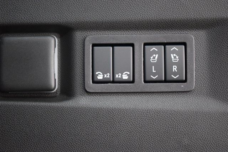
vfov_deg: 13.0
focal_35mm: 105
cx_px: 114
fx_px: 665
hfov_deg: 19.5
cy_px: 76
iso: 1600
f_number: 2.8
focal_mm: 70
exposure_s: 1/6
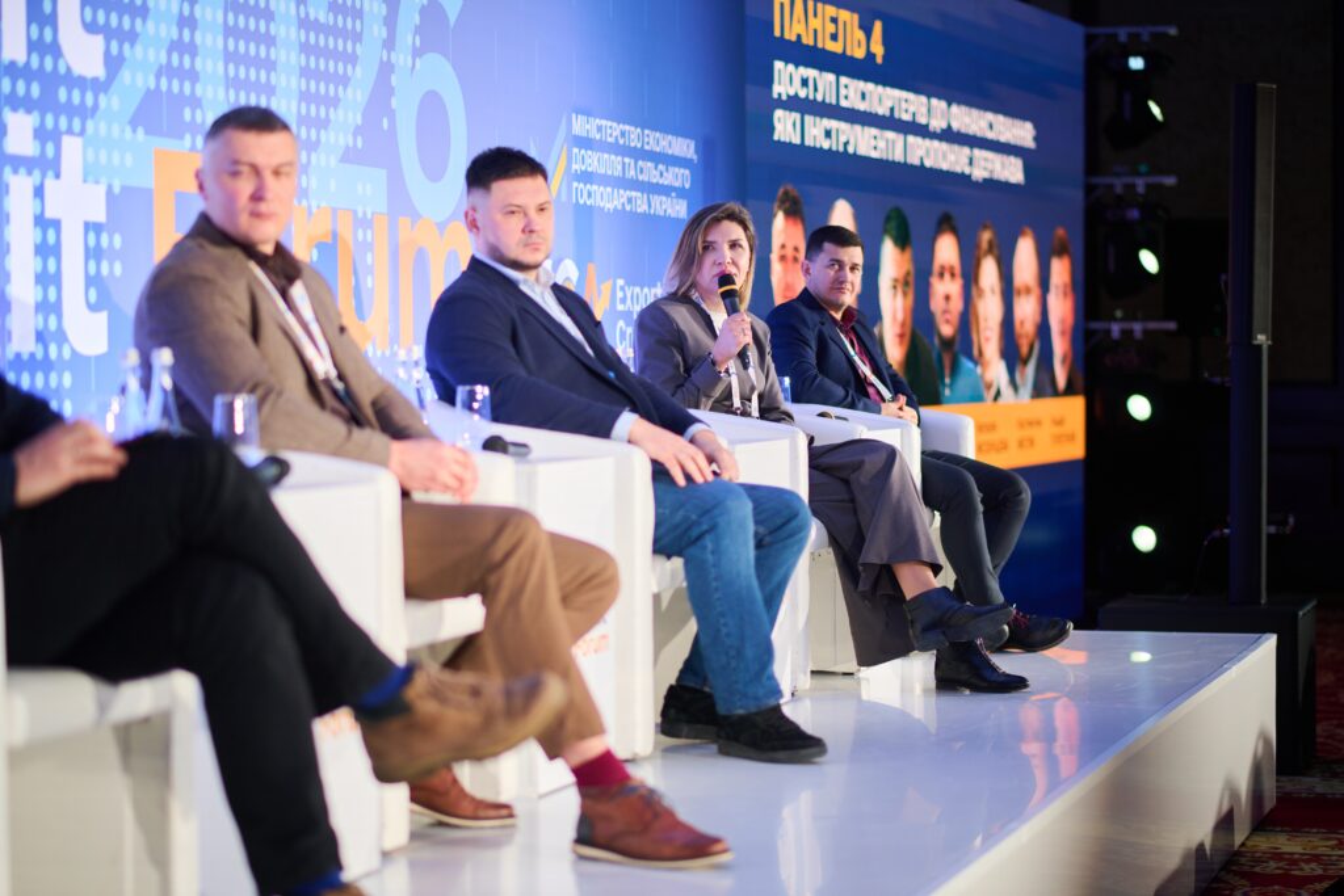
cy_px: 448
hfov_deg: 23.9
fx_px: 3174
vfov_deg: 16.1
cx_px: 672
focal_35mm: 85
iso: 320
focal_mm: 85
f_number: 2
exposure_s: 1/200
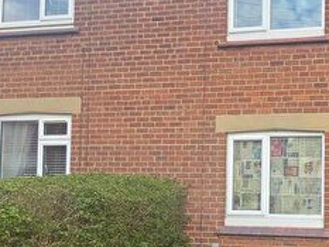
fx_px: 371
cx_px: 394
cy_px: 171
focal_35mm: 39
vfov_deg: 36.3
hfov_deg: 36.8
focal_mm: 2.2
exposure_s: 1/532
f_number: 2.2
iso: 50
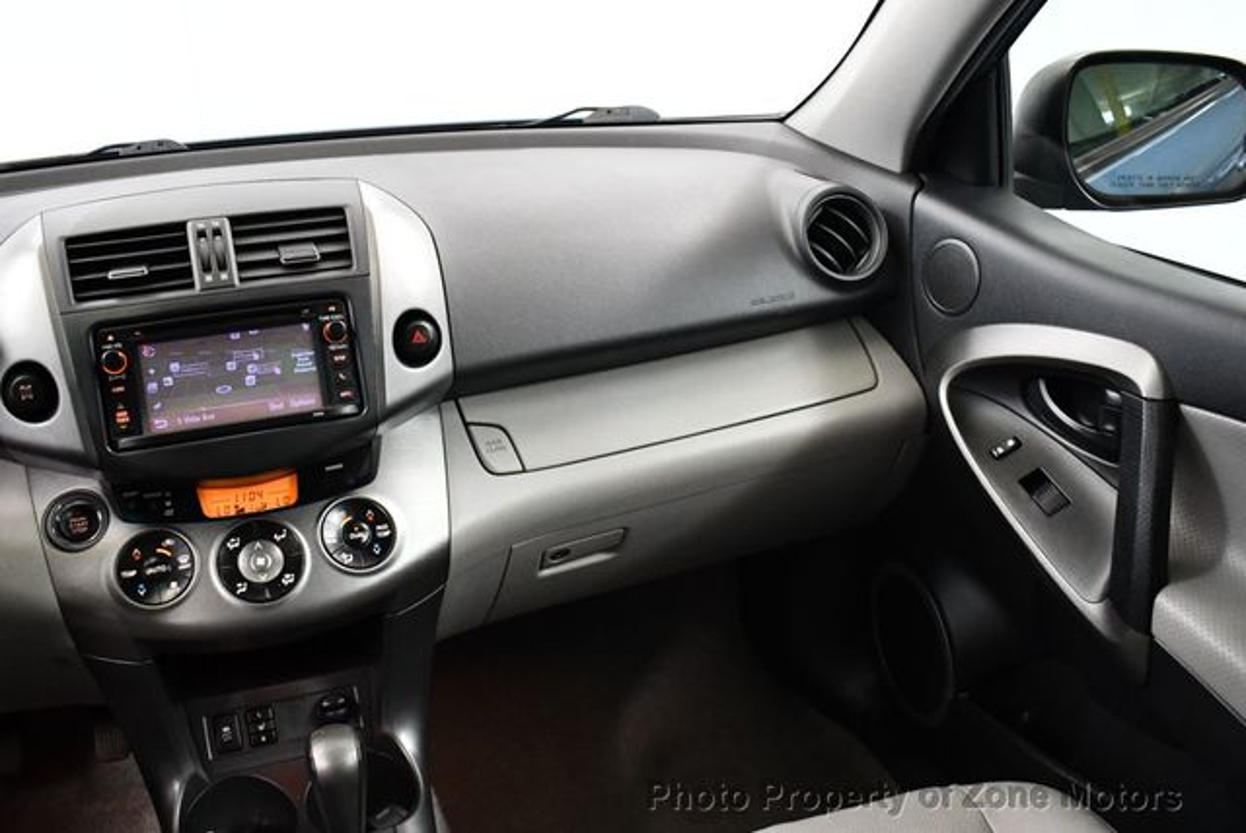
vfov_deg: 36.9
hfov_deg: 53.1
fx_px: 1247
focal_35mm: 36
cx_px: 623
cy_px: 416
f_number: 3.5
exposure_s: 1/80
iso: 3200
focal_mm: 18
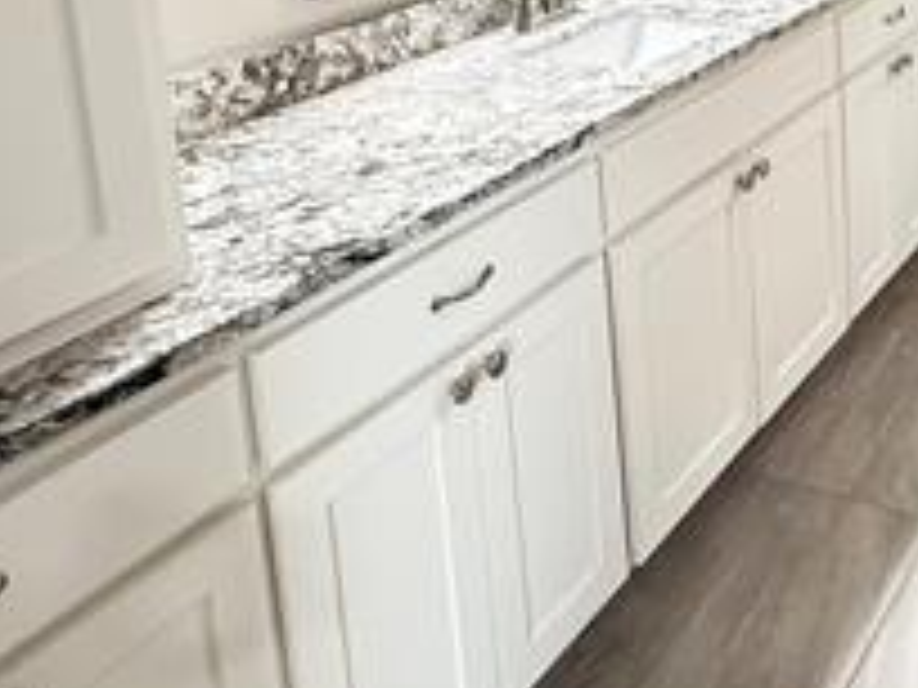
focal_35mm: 44
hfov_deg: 39.4
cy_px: -108
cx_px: 850
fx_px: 1167
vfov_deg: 29.0
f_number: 2.2
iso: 640
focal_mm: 2.22
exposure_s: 1/60
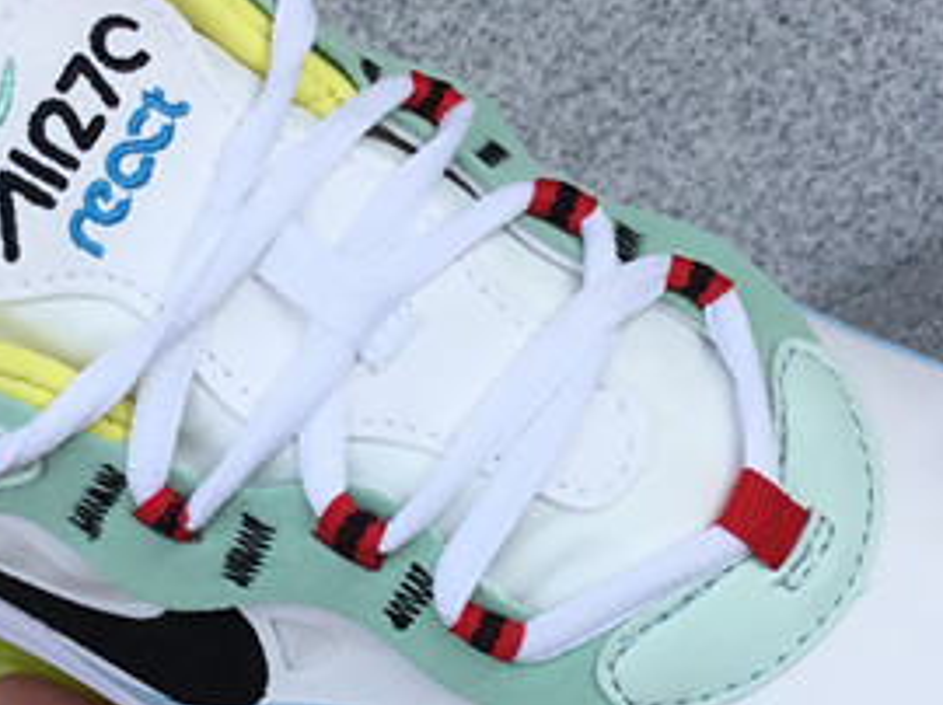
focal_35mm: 92
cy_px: 419
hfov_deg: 21.3
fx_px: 2504
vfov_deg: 16.0
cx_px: 360
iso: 25
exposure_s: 1/547
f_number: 2.4
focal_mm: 3.3
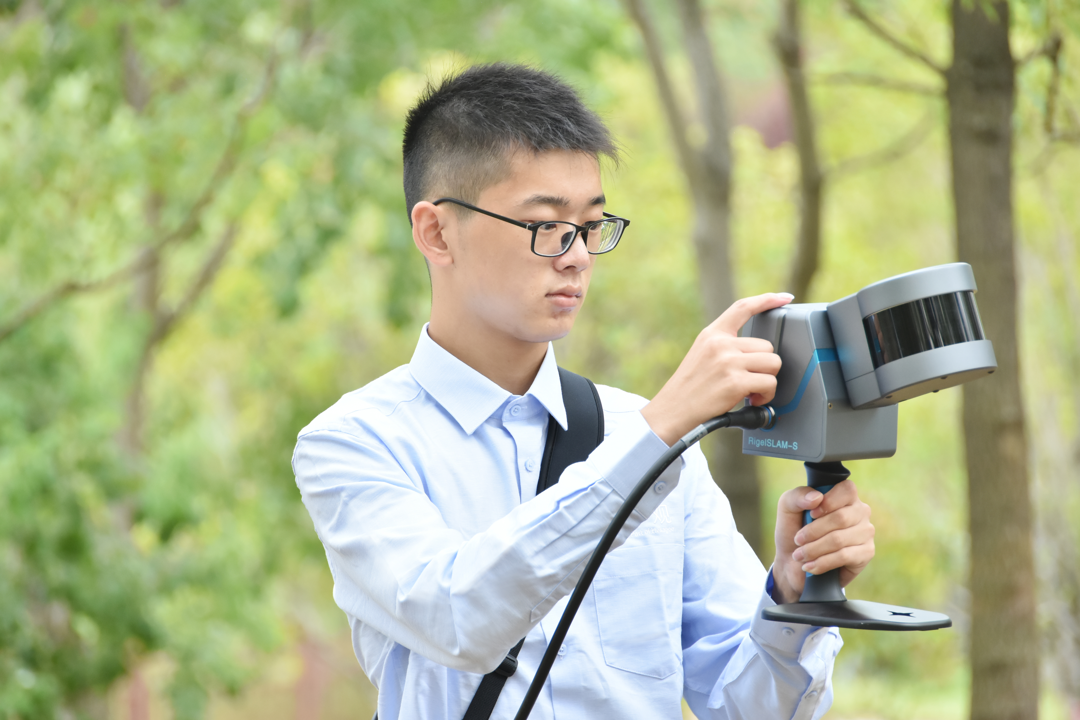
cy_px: 360
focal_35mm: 300
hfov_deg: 6.9
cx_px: 540
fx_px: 8999
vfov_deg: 4.6
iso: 800
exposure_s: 1/125
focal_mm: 200
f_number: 5.6
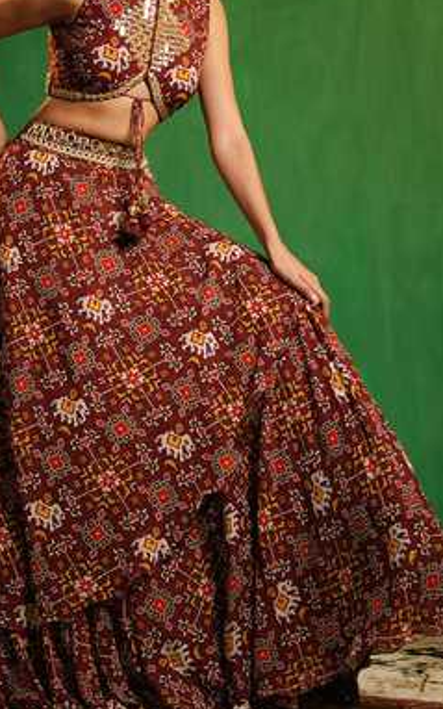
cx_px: 128
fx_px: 1351
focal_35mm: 70
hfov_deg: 18.5
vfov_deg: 29.3
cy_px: 285
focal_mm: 50
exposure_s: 1/125
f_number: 3.2
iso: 400
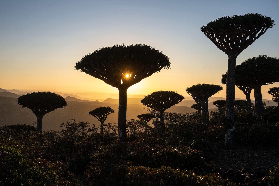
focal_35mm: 37
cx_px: 140
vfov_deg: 35.9
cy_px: 93
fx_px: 287
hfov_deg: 51.9
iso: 400
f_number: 7.1
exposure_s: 1/1000
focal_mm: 37
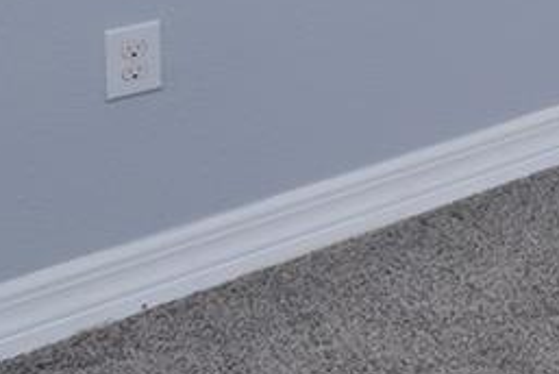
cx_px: 1305
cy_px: -402
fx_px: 1352
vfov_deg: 13.3
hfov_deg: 15.1
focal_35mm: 87
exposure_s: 1/200
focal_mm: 14
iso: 100
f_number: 4
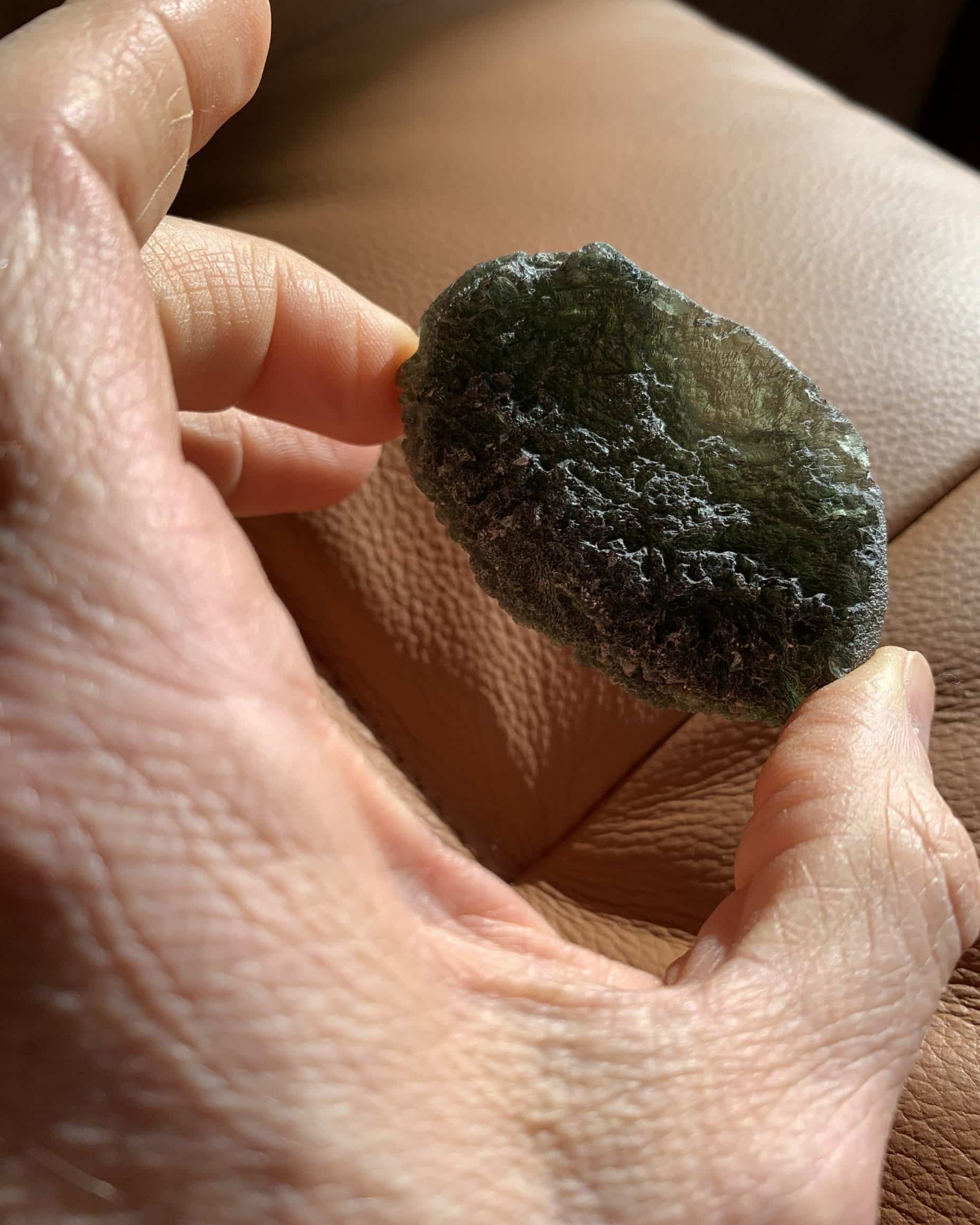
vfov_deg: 62.2
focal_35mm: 28
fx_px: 1015
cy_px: 616
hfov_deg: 51.5
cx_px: 498
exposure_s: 1/388
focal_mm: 4.25
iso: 25
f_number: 1.8
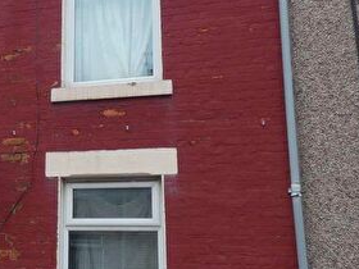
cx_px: 33
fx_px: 519
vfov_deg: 29.1
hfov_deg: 35.8
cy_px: 149
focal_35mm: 50
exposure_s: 1/400
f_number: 2.8
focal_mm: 3.6
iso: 80
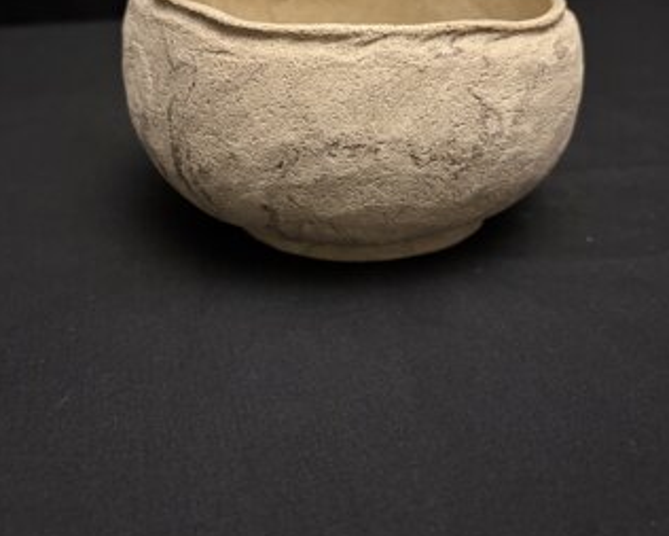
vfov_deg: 41.2
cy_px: 146
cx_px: 340
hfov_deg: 51.5
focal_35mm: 35
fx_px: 693
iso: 800
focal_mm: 5.96
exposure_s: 1/30
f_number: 1.6
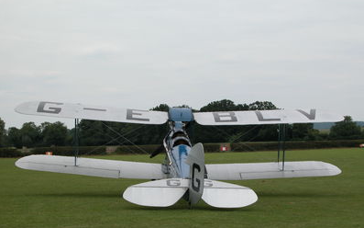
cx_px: 182
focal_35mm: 79
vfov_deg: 16.5
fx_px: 784
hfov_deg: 26.2
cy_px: 134
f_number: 6.7
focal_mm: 18.8
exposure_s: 1/324
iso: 100
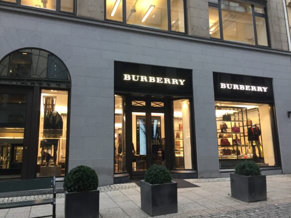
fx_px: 244
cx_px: 146
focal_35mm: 29
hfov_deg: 61.6
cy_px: 109
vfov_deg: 48.2
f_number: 2.2
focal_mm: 4.15
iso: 64
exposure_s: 1/33
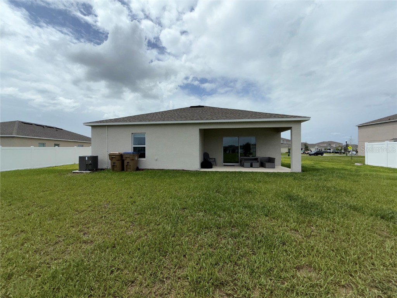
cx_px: 198
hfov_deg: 102.1
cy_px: 149
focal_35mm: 14
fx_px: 161
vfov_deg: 85.7
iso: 16
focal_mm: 2.22
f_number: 2.2
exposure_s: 1/2611
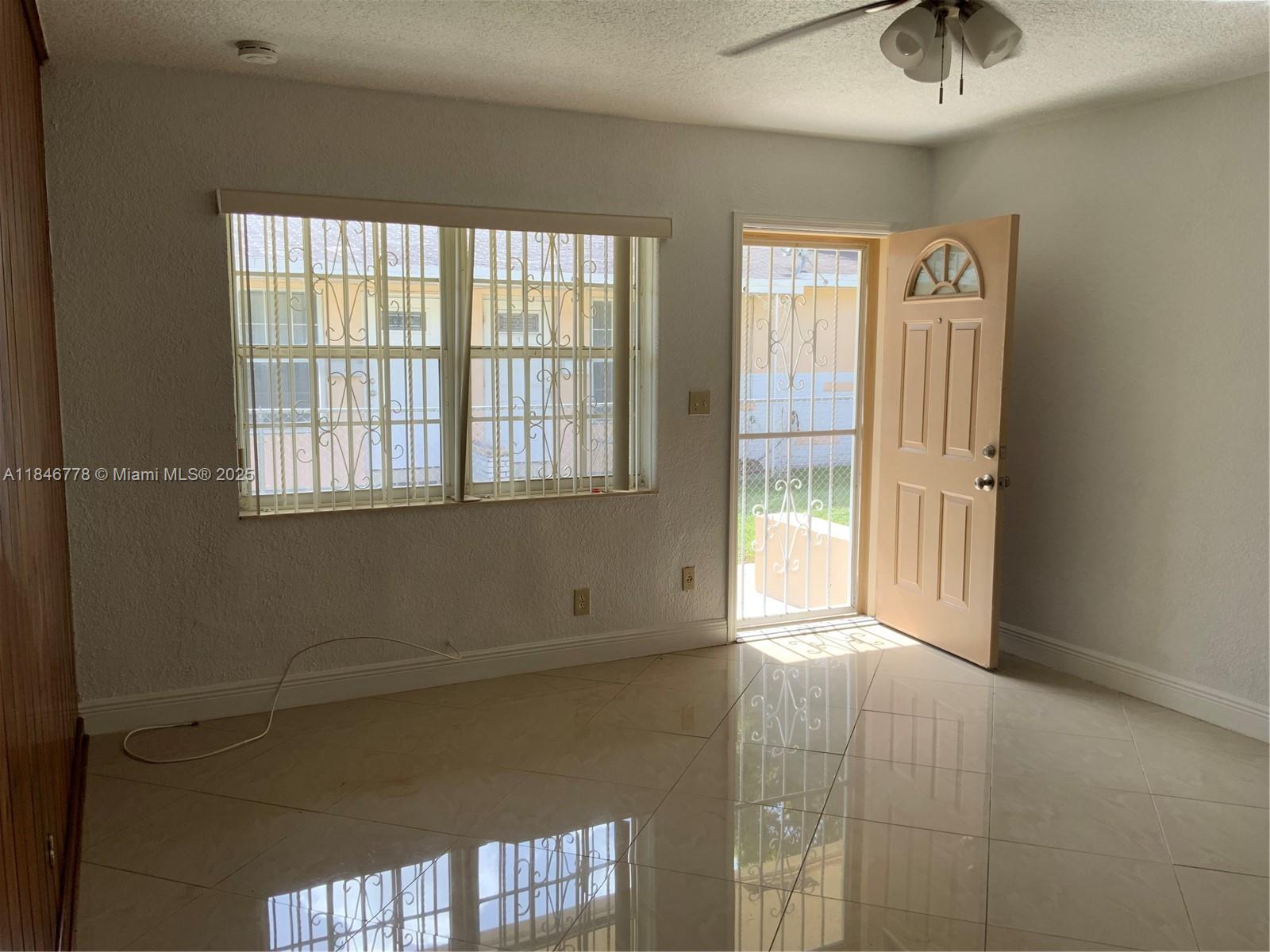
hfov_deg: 61.7
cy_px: 476
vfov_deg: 48.2
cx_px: 635
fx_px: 1064
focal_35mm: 29
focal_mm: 3
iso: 16
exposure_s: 1/122
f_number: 1.8
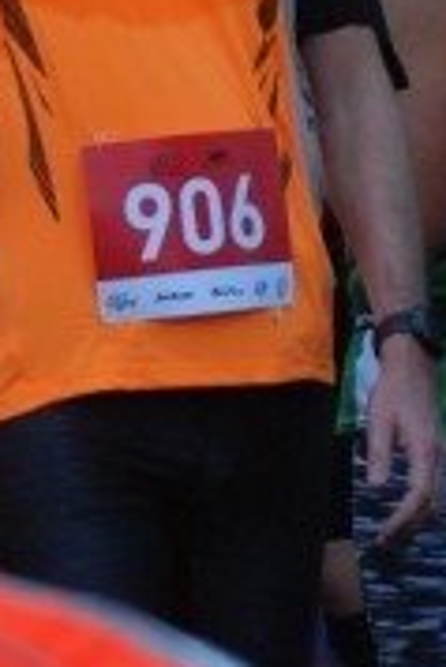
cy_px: -67
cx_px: 186
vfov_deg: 5.4
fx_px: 7042
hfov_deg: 3.6
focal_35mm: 380
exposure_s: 1/400
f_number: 5.6
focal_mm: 75
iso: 1000
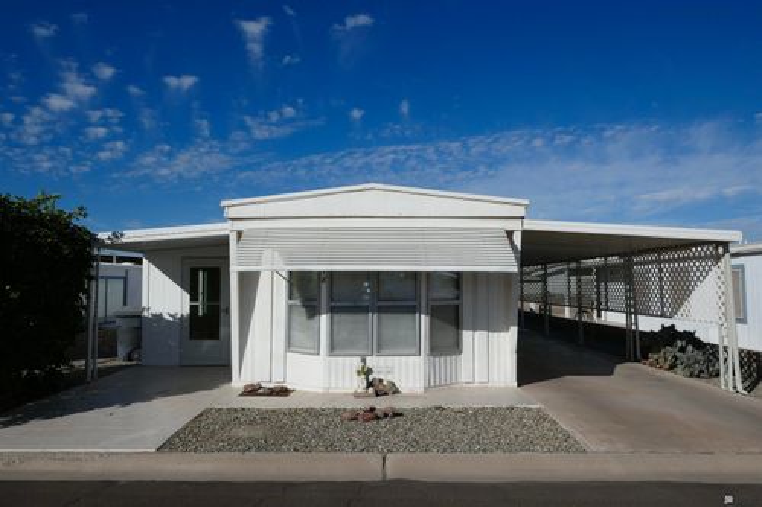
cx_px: 381
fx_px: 529
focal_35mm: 25
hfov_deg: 71.5
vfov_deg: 51.3
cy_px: 254
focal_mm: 9.1
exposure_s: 1/800
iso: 125
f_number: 8
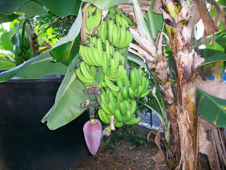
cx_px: 113
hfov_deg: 56.8
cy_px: 85
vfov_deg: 44.2
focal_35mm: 32
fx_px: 209
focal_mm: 5.7
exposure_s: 1/60
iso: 120
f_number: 2.8
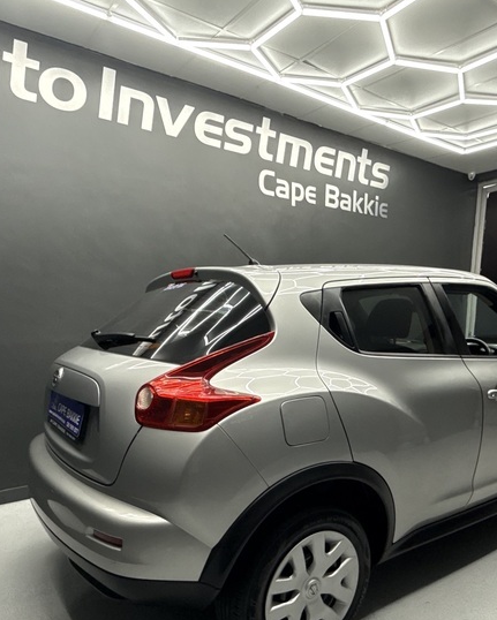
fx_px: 478
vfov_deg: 64.0
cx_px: 285
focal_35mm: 26
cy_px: 422
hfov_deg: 54.8
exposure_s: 1/100
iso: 250
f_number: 2.2
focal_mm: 2.22
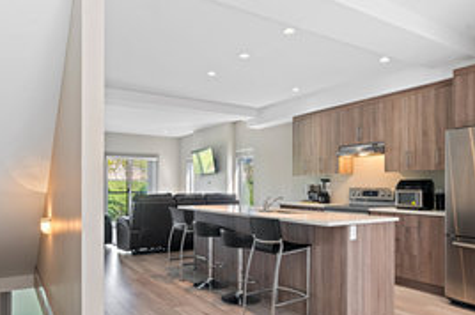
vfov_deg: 49.2
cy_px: 186
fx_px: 343
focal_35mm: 26
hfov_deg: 69.4
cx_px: 224
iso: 320
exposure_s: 1/2
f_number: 10
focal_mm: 16
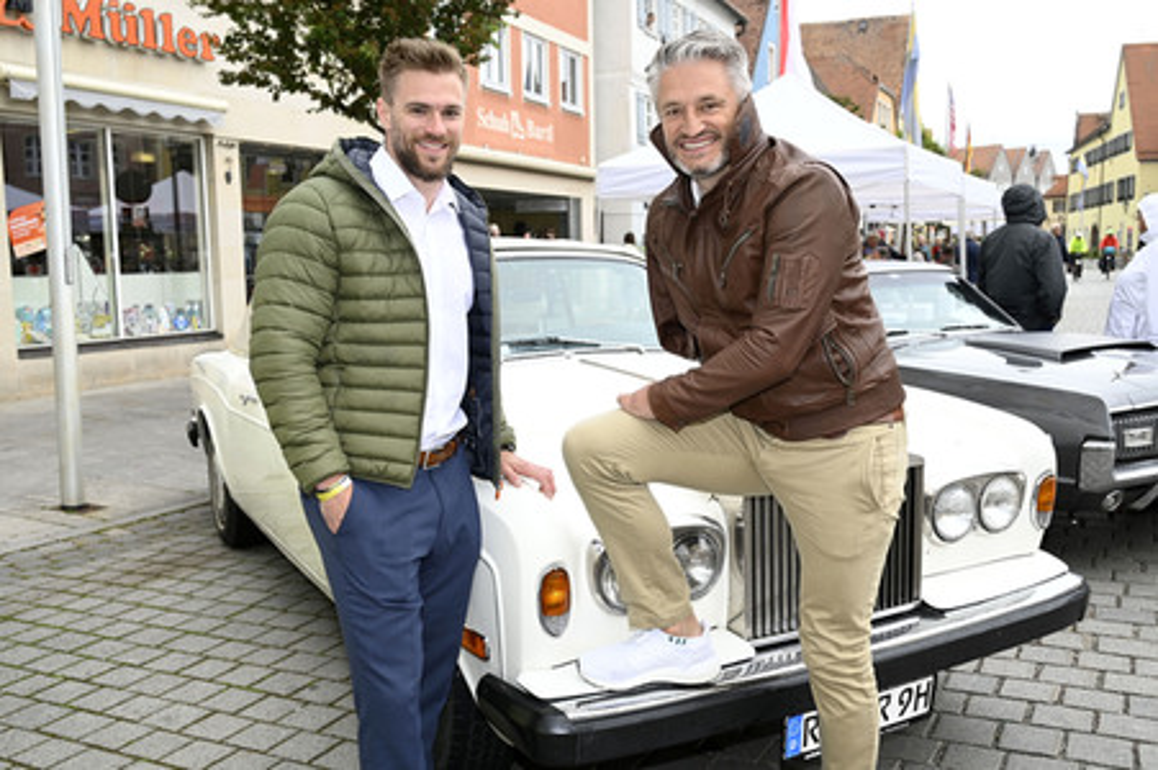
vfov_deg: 38.3
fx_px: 1109
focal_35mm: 34
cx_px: 579
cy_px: 385
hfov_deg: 55.1
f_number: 6.3
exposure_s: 1/160
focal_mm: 34.5
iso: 320
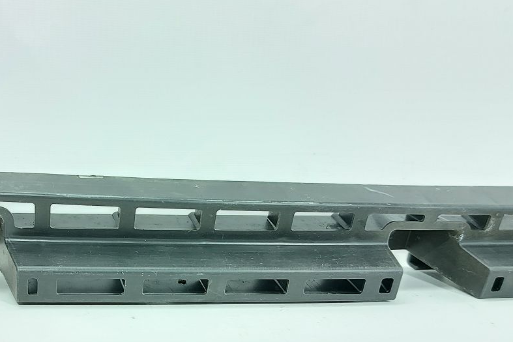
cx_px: 158
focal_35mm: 44
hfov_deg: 43.7
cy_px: 229
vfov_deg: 30.3
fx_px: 627
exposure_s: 1/50
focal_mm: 5.23
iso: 200
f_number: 1.8
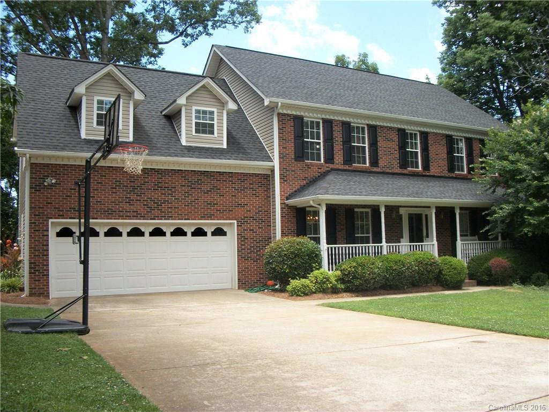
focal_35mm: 32
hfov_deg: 56.8
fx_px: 508
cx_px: 274
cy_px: 206
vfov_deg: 44.2
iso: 80
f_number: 8.8
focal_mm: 5.7
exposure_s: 1/50
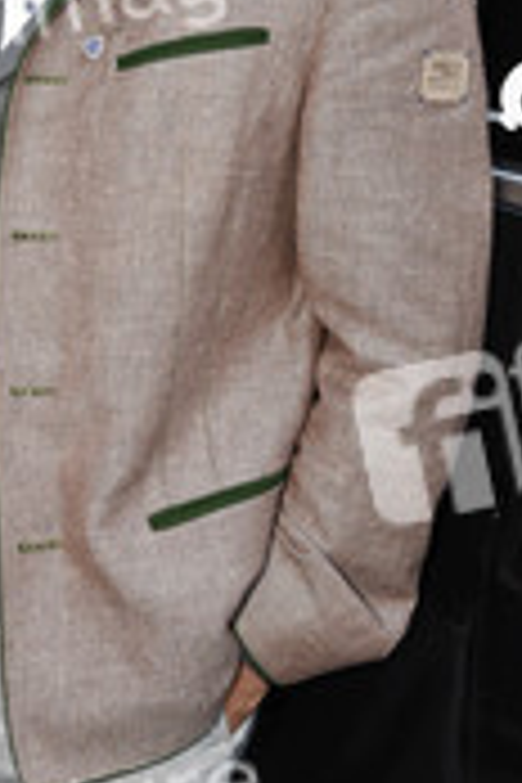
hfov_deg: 17.5
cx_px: 176
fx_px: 1696
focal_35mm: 78
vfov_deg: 25.7
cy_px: 194
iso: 800
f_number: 8
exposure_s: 1/160
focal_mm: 34
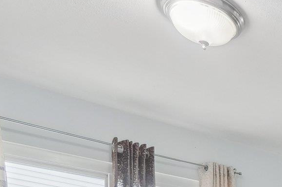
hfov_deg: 26.5
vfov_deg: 20.4
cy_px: 308
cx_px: 428
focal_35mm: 53
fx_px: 415
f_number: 8
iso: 2500
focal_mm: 10
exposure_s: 1/30
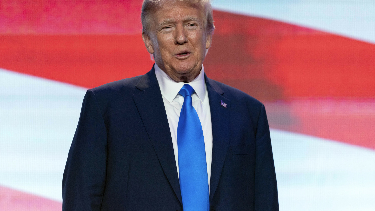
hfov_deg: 10.5
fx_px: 2038
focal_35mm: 205
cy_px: 96
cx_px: 187
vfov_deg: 5.9
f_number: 3.5
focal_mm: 195
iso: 2500
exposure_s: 1/400
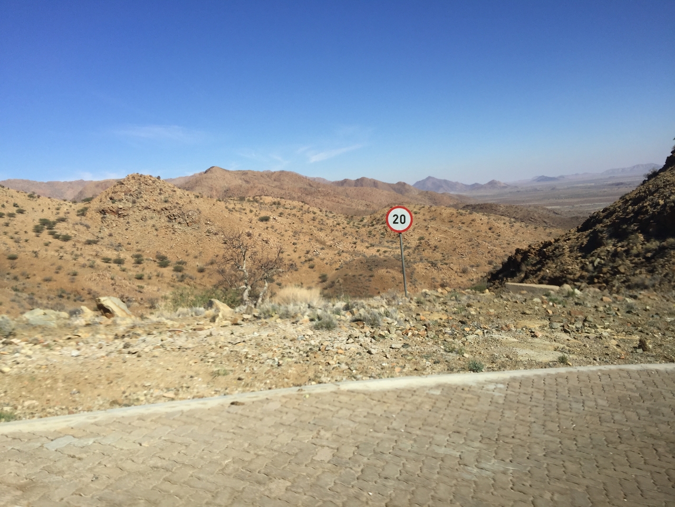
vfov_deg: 48.2
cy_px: 254
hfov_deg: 61.7
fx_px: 565
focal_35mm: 29
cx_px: 338
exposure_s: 1/590
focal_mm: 4.15
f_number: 2.2
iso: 32
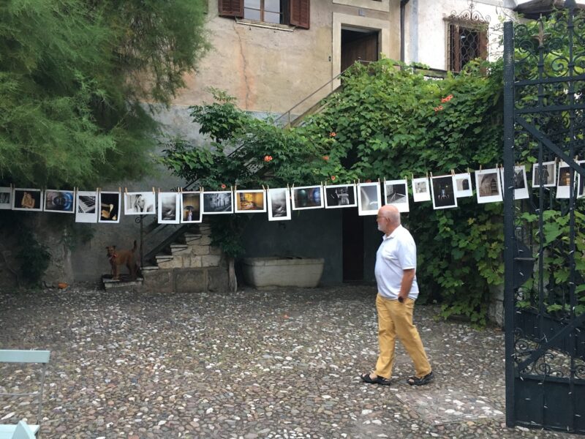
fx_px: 490
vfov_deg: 48.2
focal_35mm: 29
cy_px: 220
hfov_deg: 61.7
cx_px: 292
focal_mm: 4.15
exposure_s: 1/33
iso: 125
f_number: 2.2
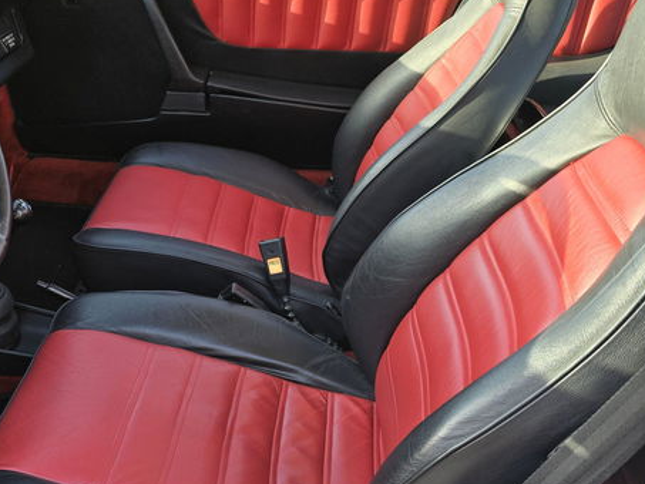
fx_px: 727
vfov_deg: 36.5
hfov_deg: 47.3
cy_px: 322
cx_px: 228
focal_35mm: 39
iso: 40
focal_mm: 6.3
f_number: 1.7
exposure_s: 1/180
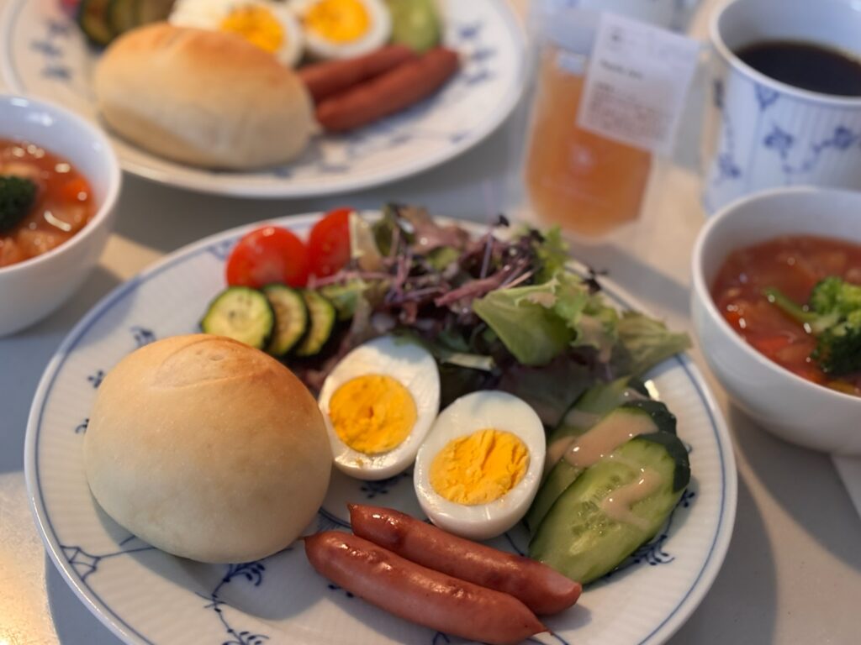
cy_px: 322
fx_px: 1293
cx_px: 430
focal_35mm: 52
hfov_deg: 36.8
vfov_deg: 28.0
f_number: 1.6
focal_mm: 5.96
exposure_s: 1/40
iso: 160
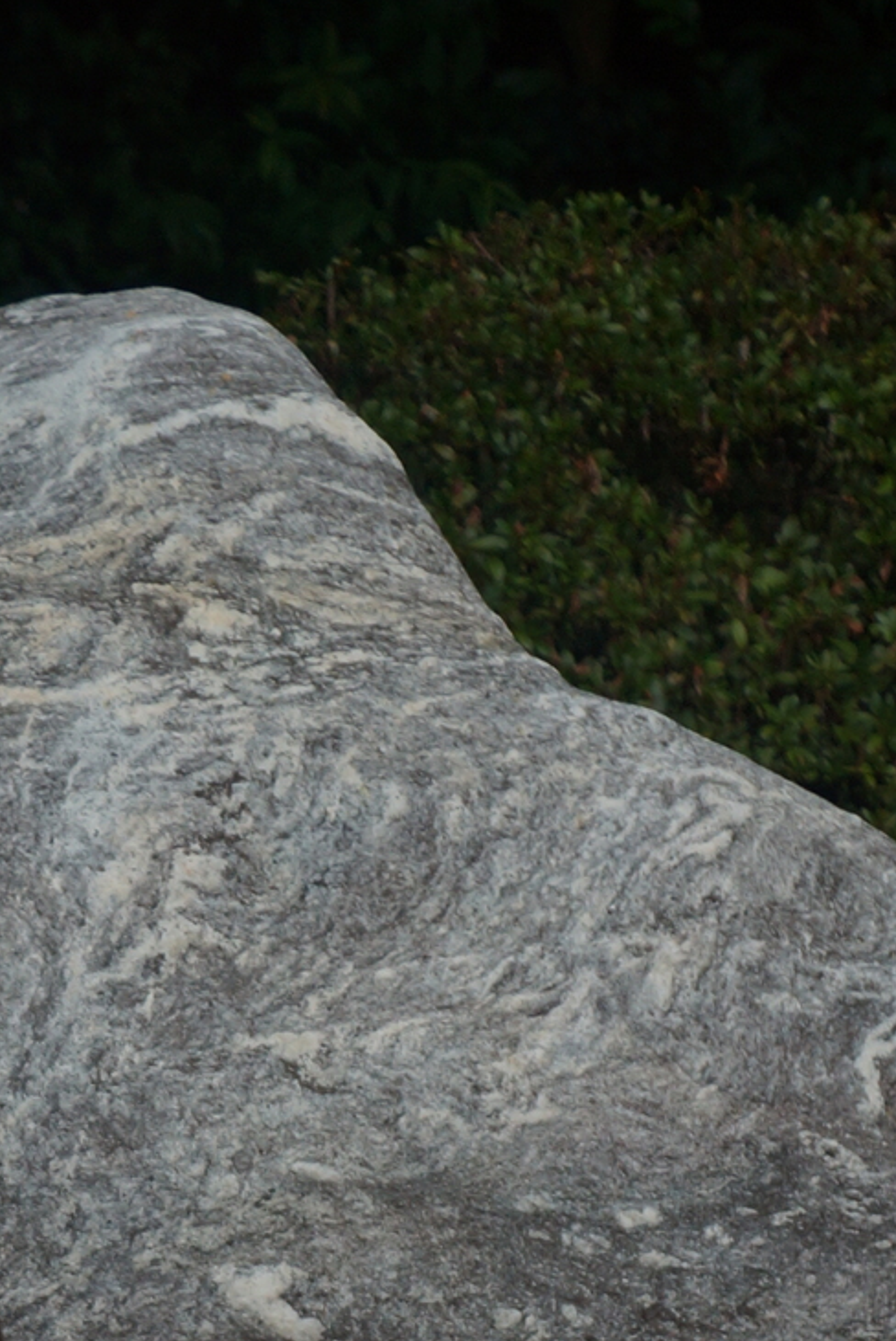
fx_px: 8604
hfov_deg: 5.9
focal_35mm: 231
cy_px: 2047
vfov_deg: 8.7
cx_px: -122
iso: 100
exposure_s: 1/1250
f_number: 2.8
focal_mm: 45
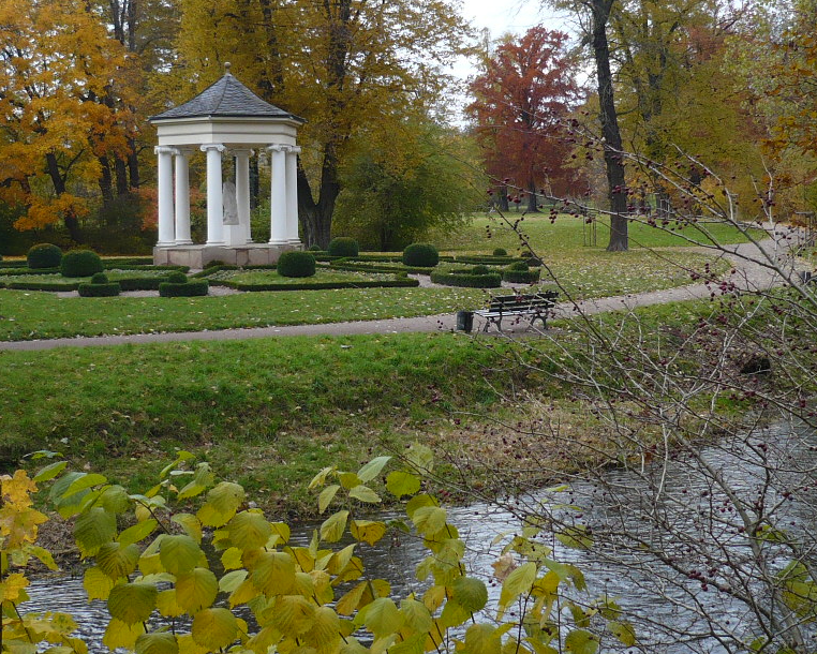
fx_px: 1427
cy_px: 195
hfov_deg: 31.9
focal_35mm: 59
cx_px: 435
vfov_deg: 25.6
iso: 100
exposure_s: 1/250
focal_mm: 5.8
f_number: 2.8
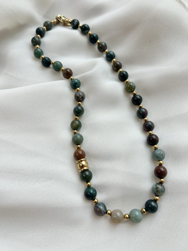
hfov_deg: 53.1
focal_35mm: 26
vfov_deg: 67.3
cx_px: 94
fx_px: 188
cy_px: 126
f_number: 1.5
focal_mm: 5.7
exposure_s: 1/121
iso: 50
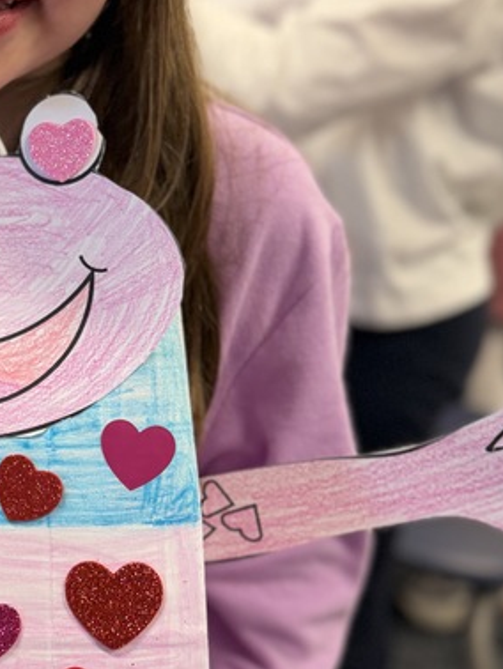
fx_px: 1258
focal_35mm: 65
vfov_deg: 29.8
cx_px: -19
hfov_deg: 21.7
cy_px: 304
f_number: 1.78
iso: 200
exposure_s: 1/50
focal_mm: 6.76
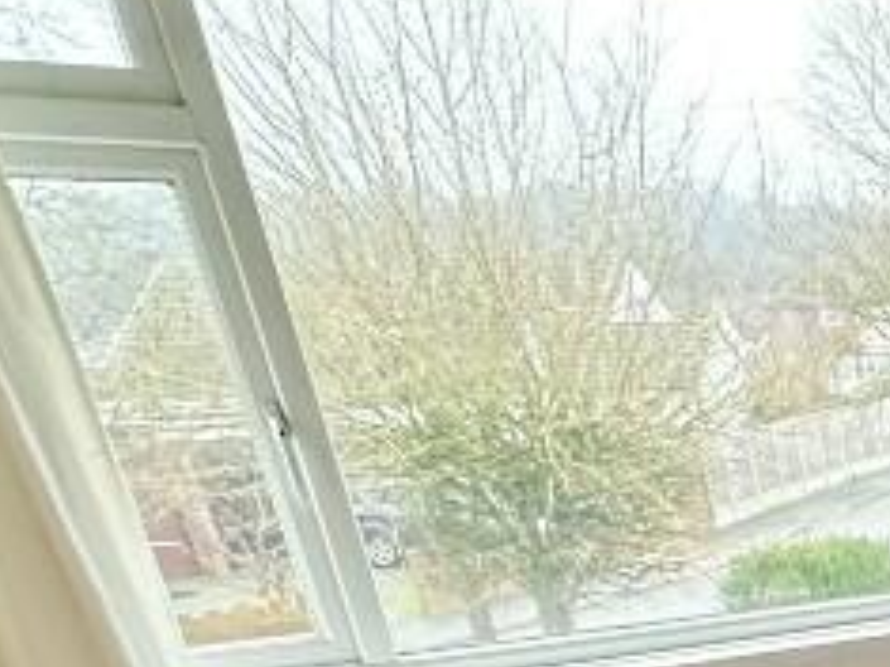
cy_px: 1099
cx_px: 1435
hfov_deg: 23.3
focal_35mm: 61
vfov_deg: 19.6
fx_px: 1568
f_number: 2.2
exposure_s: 1/65
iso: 320
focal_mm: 2.22
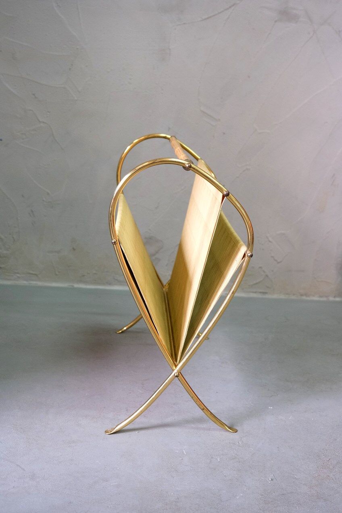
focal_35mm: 44
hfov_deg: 30.5
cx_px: 171
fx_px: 627
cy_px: 256
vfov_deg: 44.5
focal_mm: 29.2
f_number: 4
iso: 1600
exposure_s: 1/42
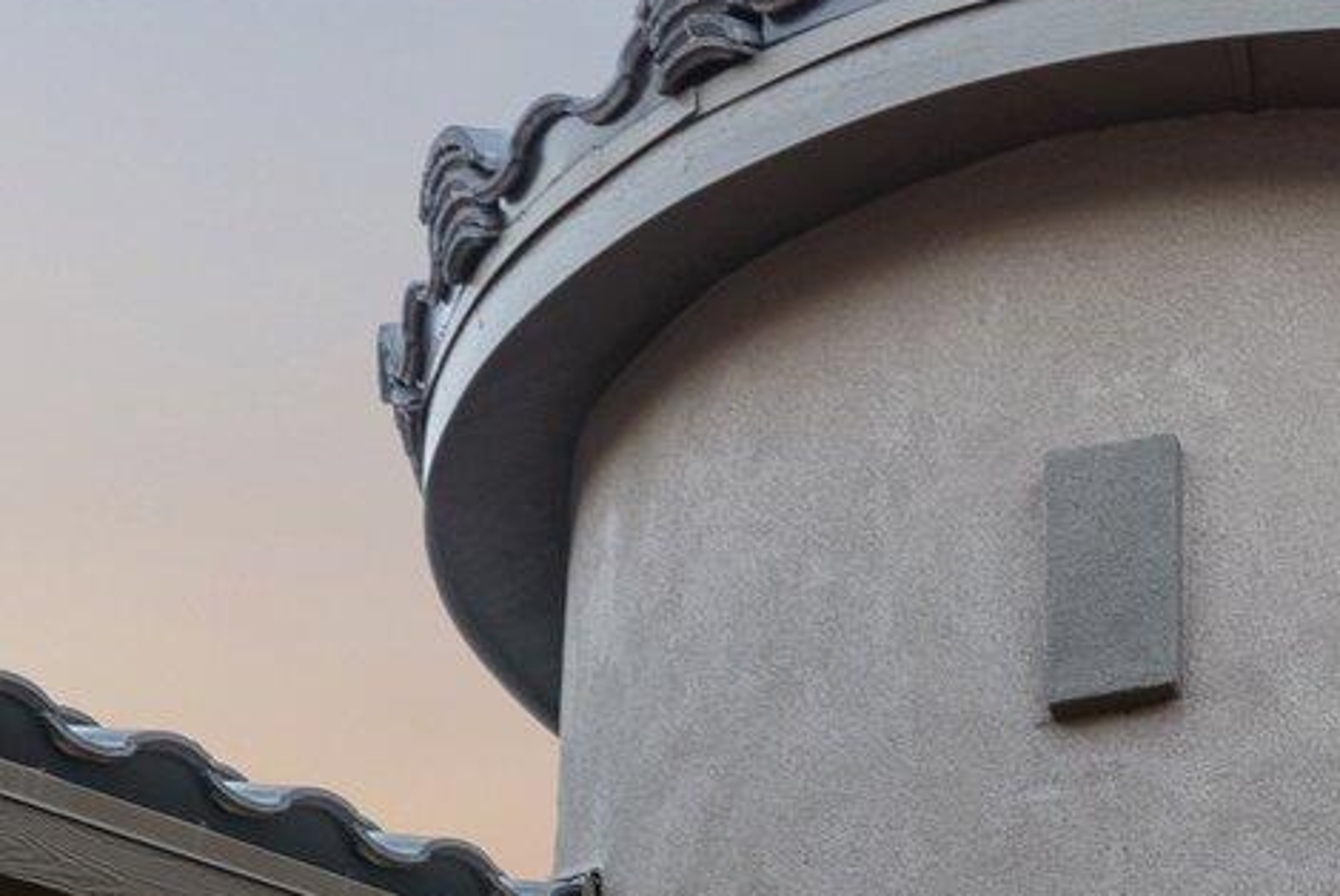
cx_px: 821
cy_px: 1905
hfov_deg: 27.3
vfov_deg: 14.5
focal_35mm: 74
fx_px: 2756
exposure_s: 1
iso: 250
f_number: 9
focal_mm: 17
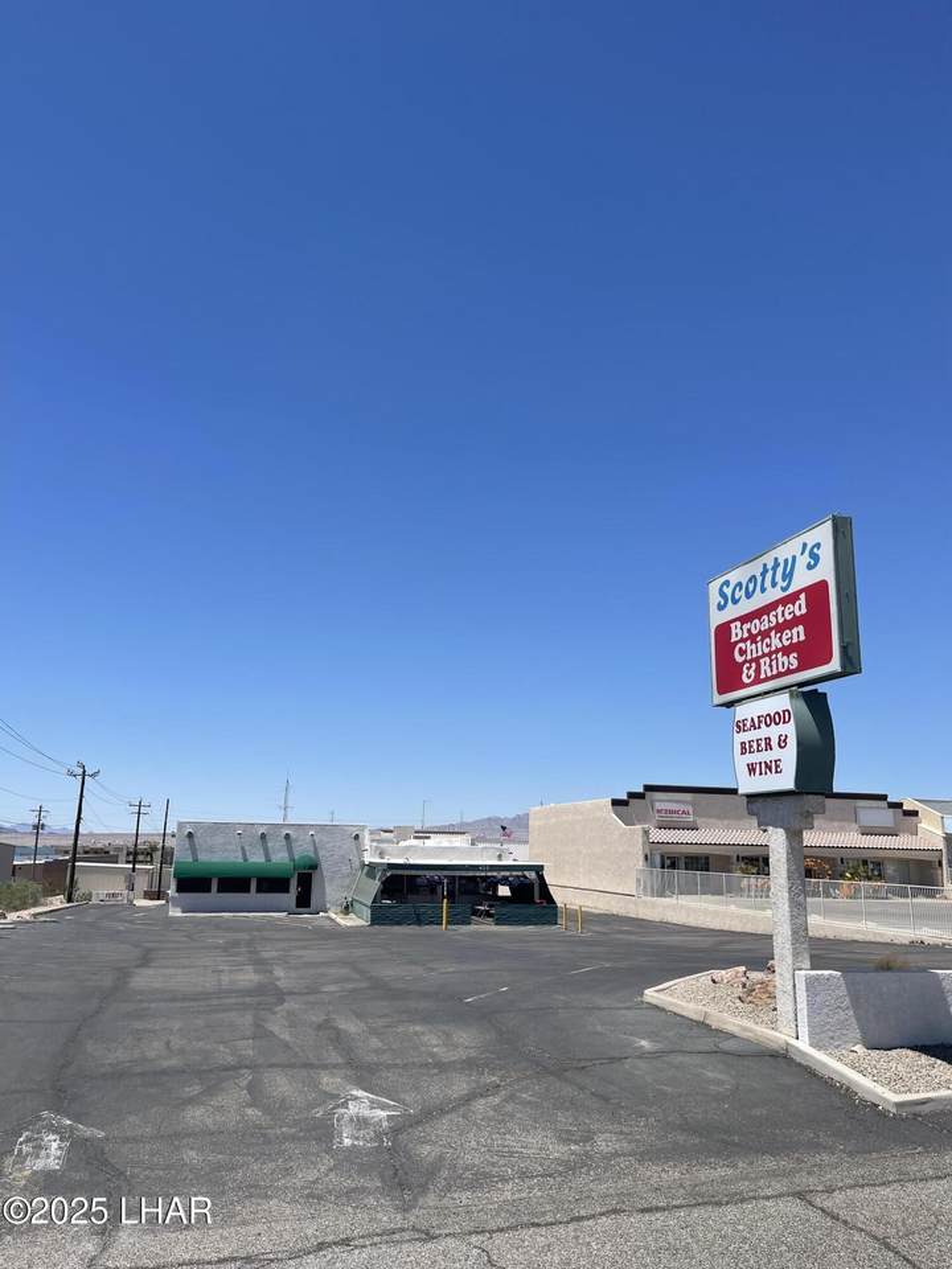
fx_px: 917
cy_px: 634
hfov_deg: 54.9
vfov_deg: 69.4
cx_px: 476
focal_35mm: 25
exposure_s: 1/5376
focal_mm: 5.1
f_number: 1.6
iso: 32
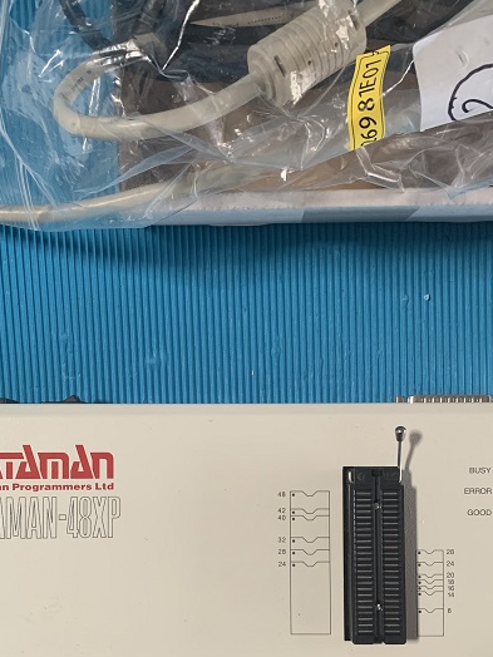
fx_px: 760
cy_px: 458
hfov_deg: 35.9
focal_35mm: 40
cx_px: 233
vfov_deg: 45.8
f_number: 1.8
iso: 125
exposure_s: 1/60
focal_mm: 4.25
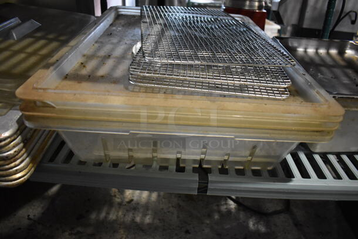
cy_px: 120
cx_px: 179
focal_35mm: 27
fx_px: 269
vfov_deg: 48.0
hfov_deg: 67.3
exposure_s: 1/125
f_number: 3.5
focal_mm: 18
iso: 3600
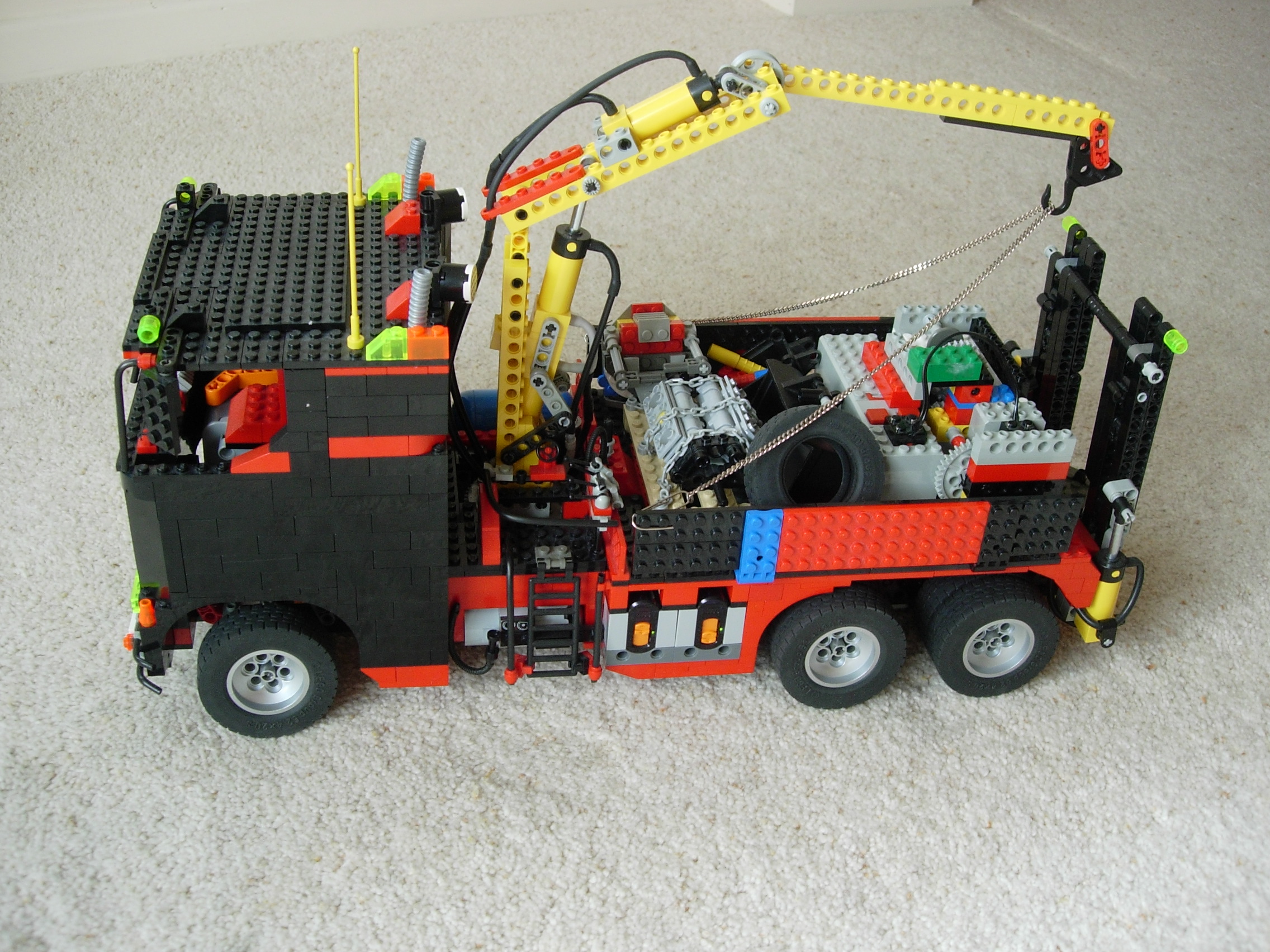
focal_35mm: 38
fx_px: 1394
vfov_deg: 37.7
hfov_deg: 49.0
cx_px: 635
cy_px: 476
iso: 79
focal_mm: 7.8
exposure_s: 1/62.1
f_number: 2.8
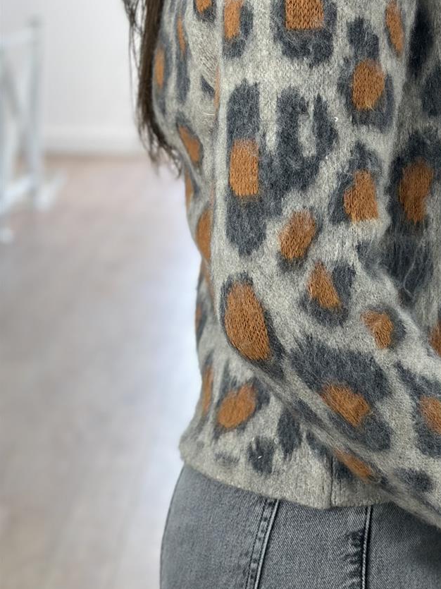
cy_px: 213
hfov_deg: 15.8
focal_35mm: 92
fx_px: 1563
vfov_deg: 21.3
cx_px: 422
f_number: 1.78
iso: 64
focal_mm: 6.86
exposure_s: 1/100
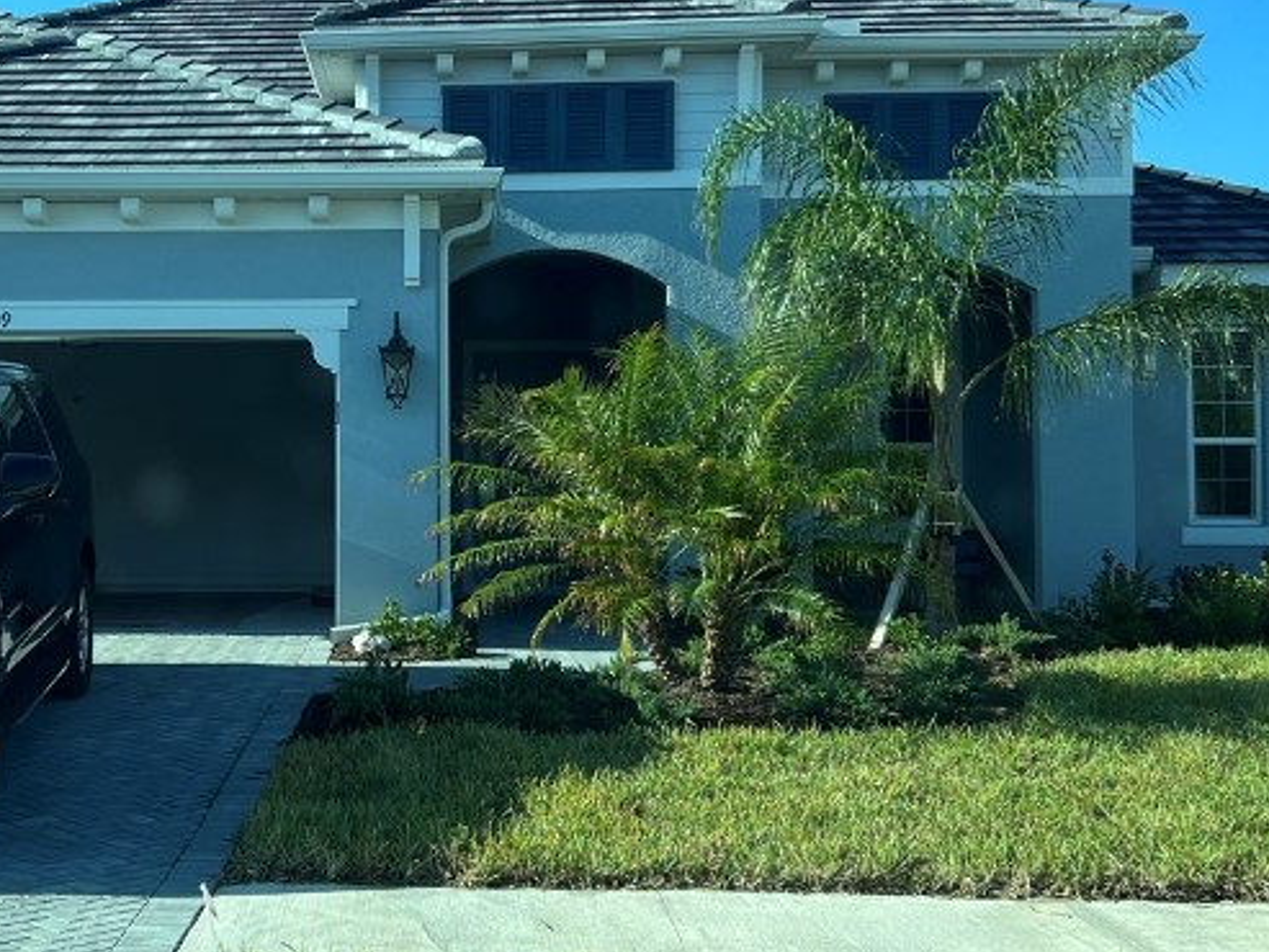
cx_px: 342
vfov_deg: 27.0
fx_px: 1980
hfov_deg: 34.9
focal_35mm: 54
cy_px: 440
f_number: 1.5
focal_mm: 5.7
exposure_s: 1/853
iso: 50
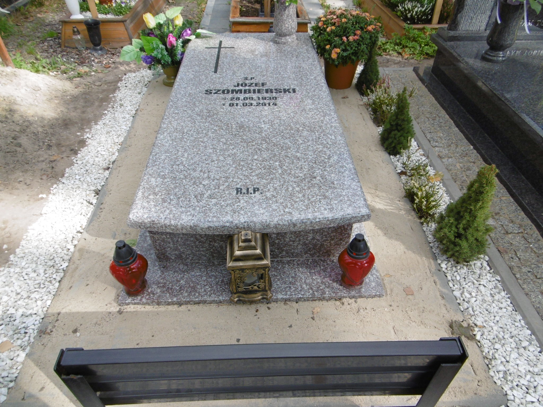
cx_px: 272
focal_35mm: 24
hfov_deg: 71.6
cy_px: 204
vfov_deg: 56.8
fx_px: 376
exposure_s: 1/500
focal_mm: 4.3
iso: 100
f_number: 3.1
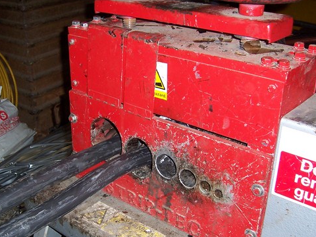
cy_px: 148
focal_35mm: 48
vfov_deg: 30.1
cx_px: 118
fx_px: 438
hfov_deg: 39.4
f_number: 3
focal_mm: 6
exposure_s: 1/60
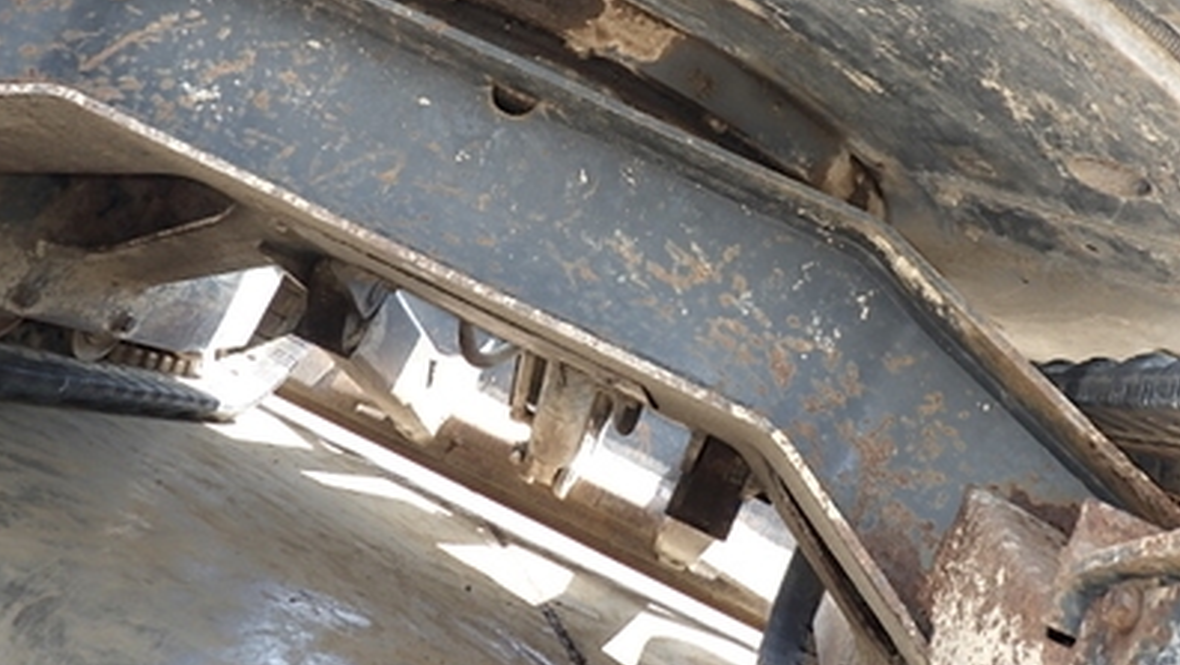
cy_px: 221
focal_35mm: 37
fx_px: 1158
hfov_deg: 53.7
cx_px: 691
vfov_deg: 31.8
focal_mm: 5
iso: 125
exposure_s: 1/125
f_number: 3.5
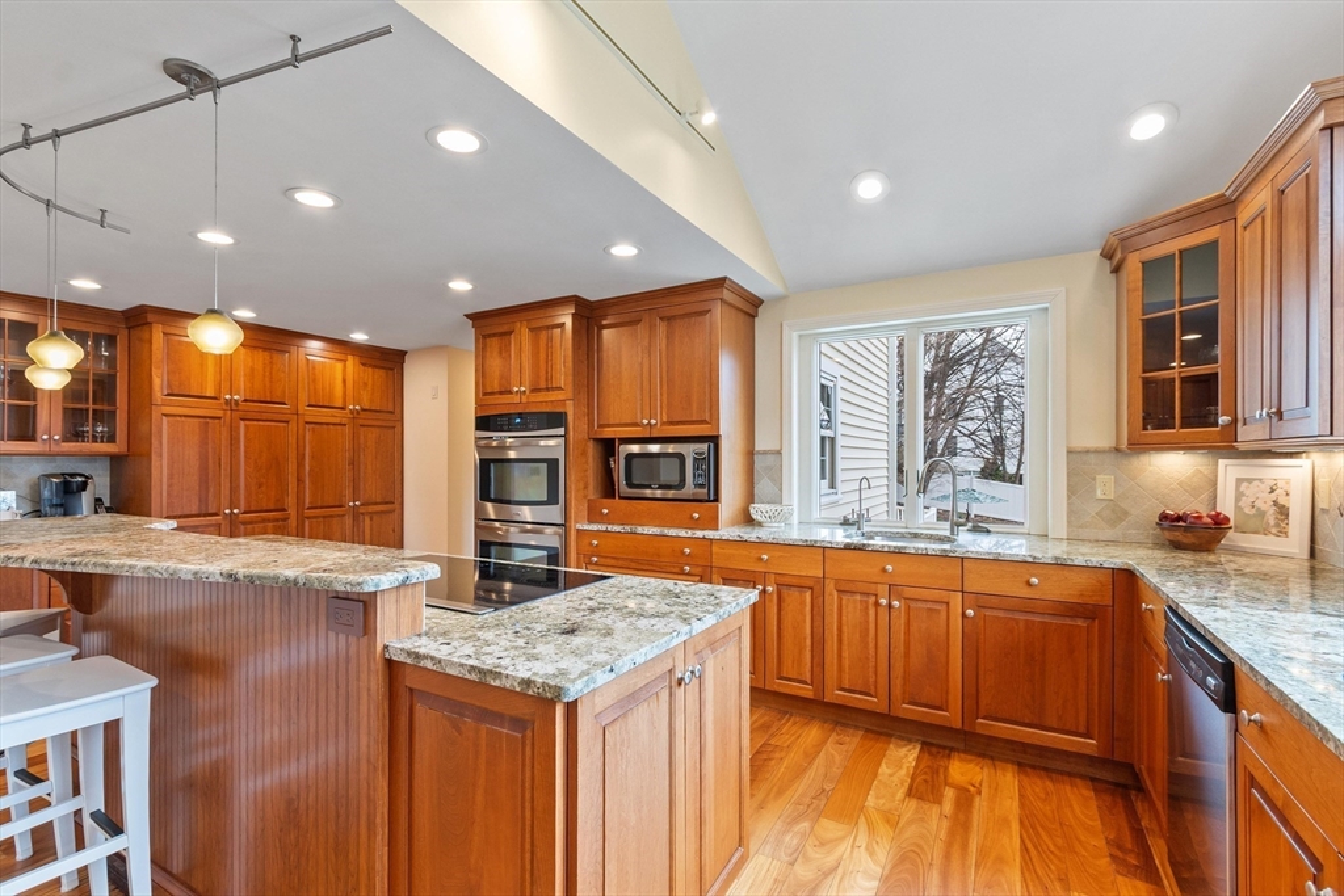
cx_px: 672
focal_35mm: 15
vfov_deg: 77.3
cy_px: 448
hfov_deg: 100.4
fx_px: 560
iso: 400
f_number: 7.1
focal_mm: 10
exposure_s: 1/6
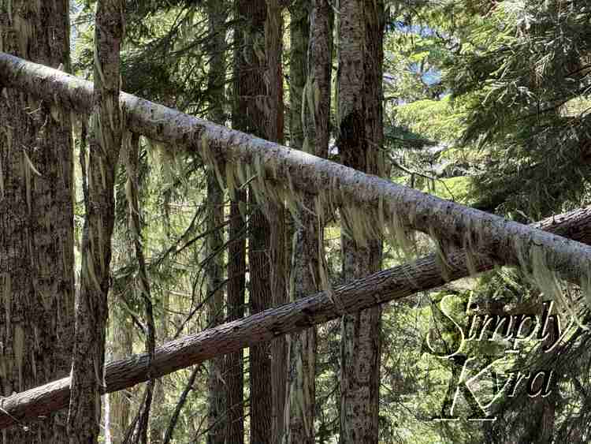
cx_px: 296
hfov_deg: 16.4
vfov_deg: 12.4
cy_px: 222
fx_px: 2049
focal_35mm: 120
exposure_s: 1/99
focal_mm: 15.66
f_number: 2.8
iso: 125
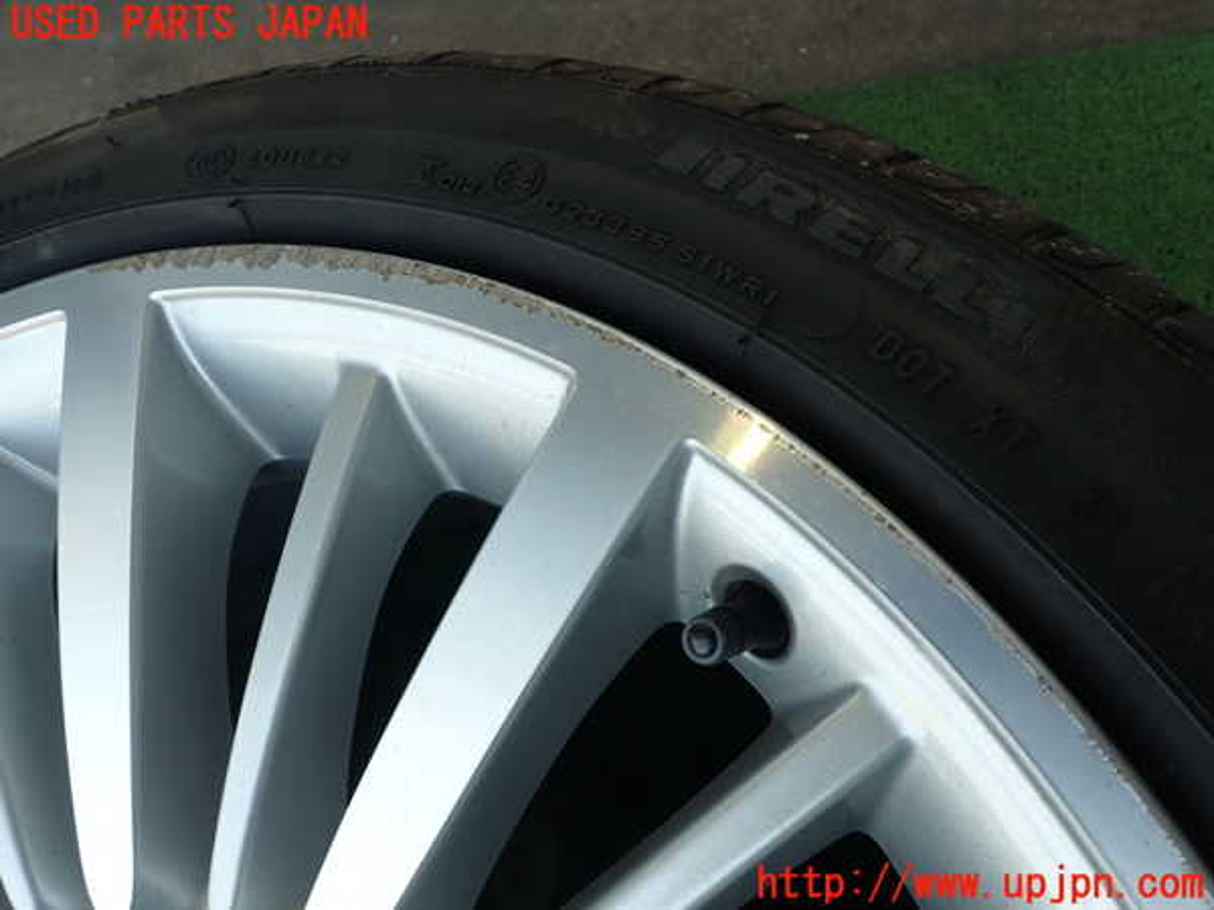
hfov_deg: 69.4
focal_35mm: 25
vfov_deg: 54.9
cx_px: 607
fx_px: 877
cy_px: 455
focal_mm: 4.5
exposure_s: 1/100
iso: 100
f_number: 2.8
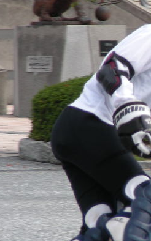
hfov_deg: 1.8
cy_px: 160
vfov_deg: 2.8
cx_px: 229
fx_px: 4889
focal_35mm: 742
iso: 50
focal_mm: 44.8
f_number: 4
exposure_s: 1/355
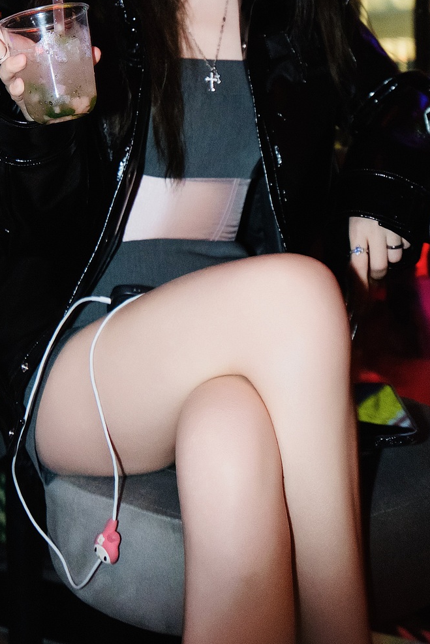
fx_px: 1218
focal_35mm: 68
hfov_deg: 20.0
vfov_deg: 29.4
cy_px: 195
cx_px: 196
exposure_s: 1/40
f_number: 4
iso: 5000
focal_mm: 35
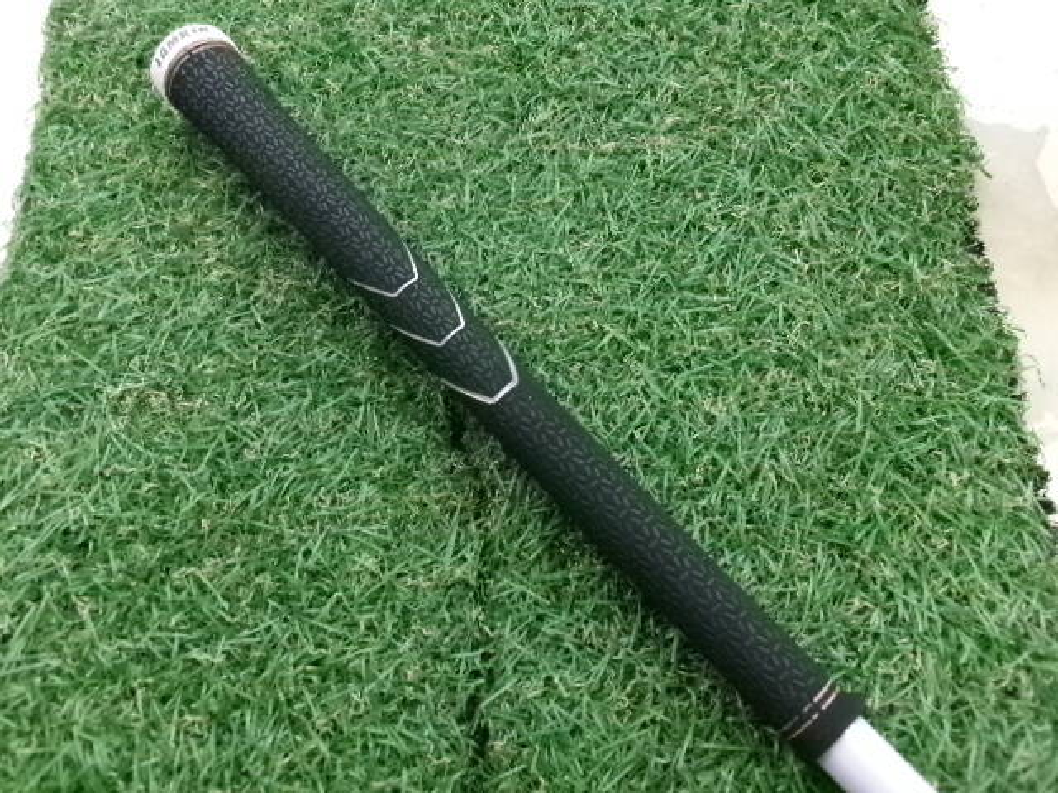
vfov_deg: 49.7
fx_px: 856
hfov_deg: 63.4
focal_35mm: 28
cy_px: 396
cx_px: 529
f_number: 3.9
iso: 800
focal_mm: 5.1
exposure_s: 1/34
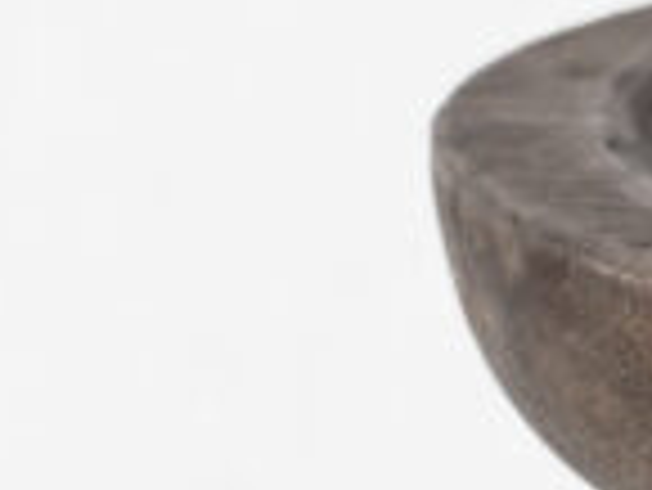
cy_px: 809
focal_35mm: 340
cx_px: 2167
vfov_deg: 4.3
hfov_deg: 5.4
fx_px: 6409
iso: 400
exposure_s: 1/80
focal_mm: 50
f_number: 8
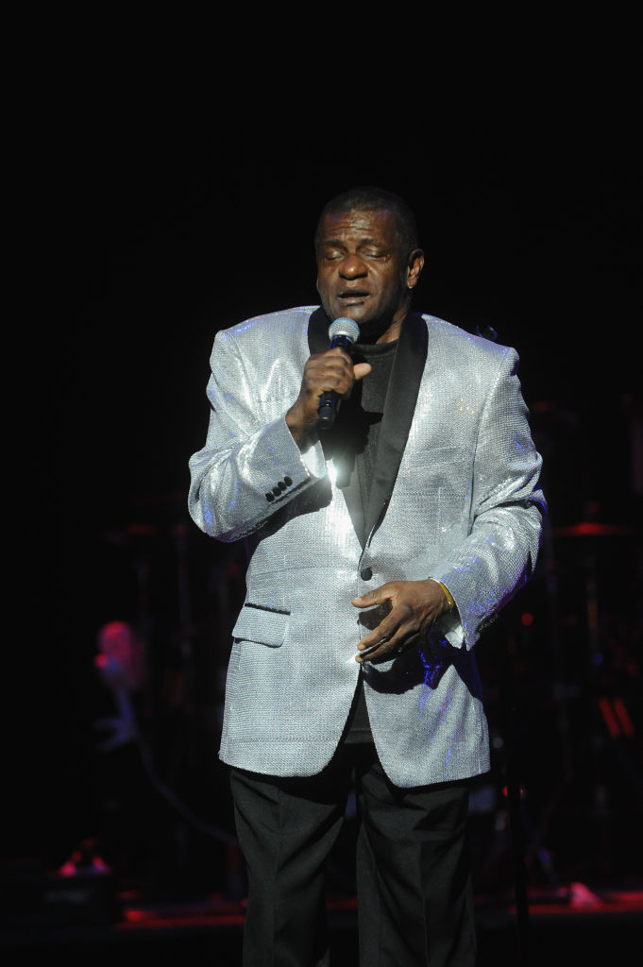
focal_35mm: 200
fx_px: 5367
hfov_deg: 6.9
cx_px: 322
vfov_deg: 10.3
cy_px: 484
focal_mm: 200
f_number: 4.5
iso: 2000
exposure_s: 1/125
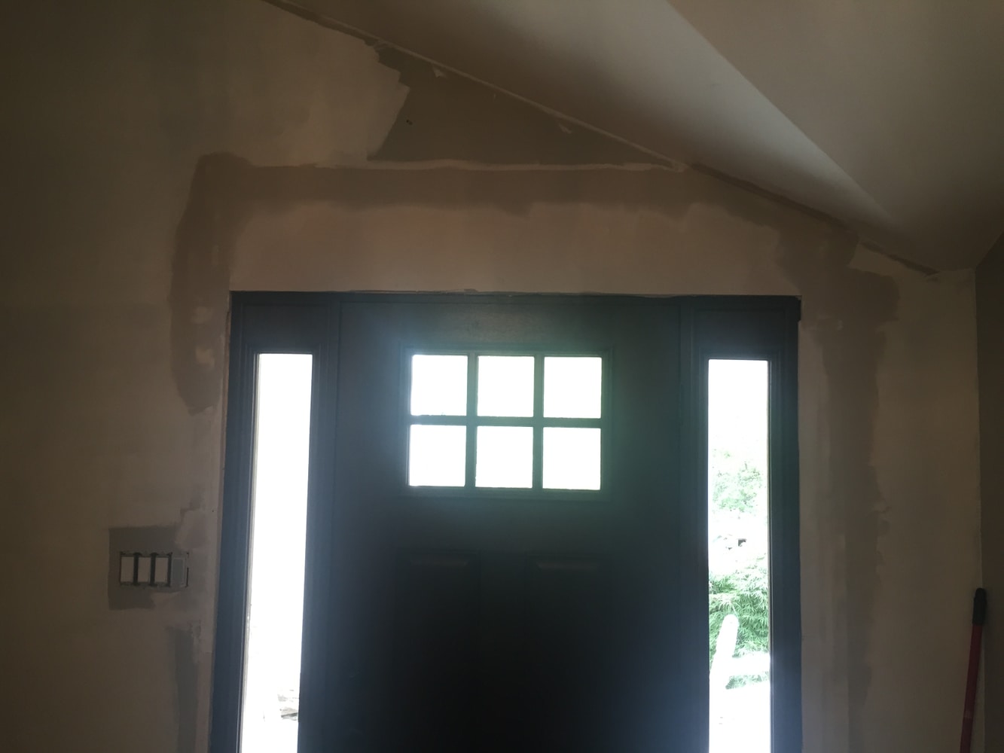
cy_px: 376
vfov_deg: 48.2
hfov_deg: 61.7
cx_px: 502
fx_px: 841
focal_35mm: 29
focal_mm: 4.15
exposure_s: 1/30
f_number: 2.2
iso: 80
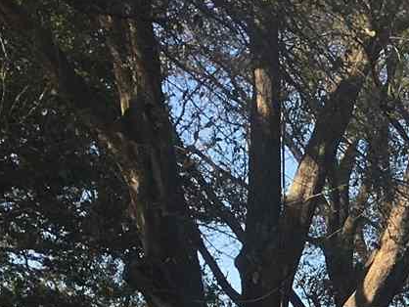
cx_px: 748
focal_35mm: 142
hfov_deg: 12.6
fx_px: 1679
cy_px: 483
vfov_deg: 10.1
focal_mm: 4.15
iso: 25
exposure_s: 1/496
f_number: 2.2
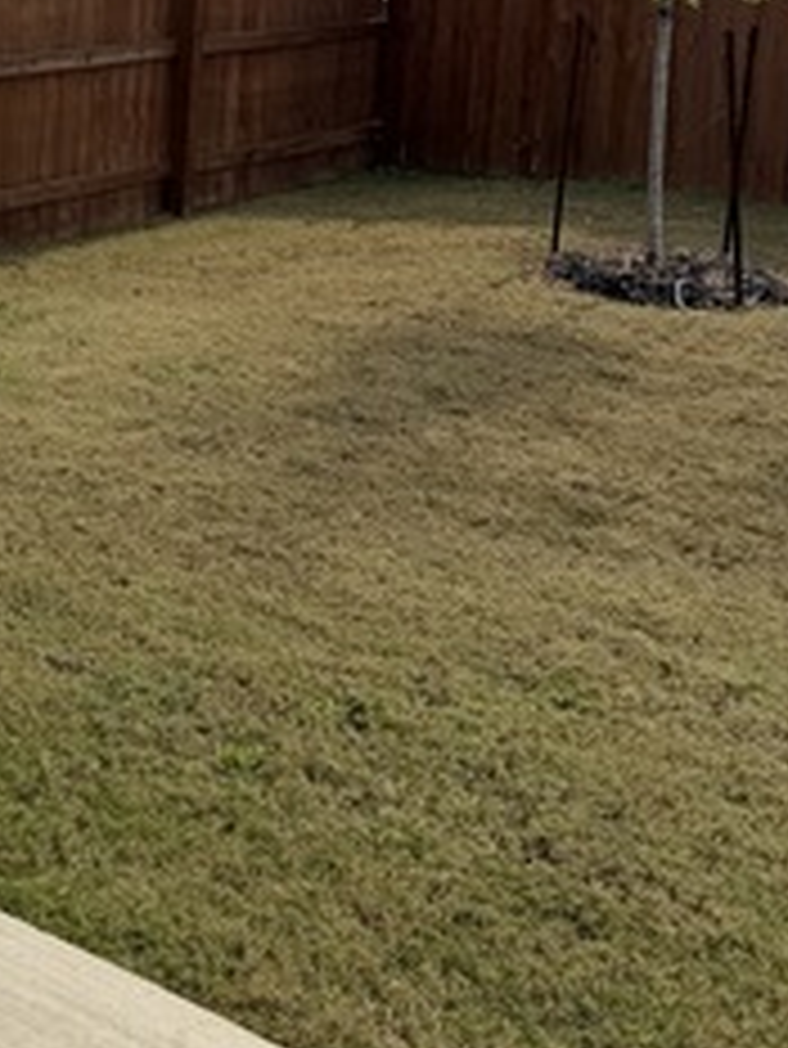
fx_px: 2001
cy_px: 207
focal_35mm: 66
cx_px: 0
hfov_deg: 21.5
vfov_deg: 28.7
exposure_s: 1/8130
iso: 80
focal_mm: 6.76
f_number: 1.78
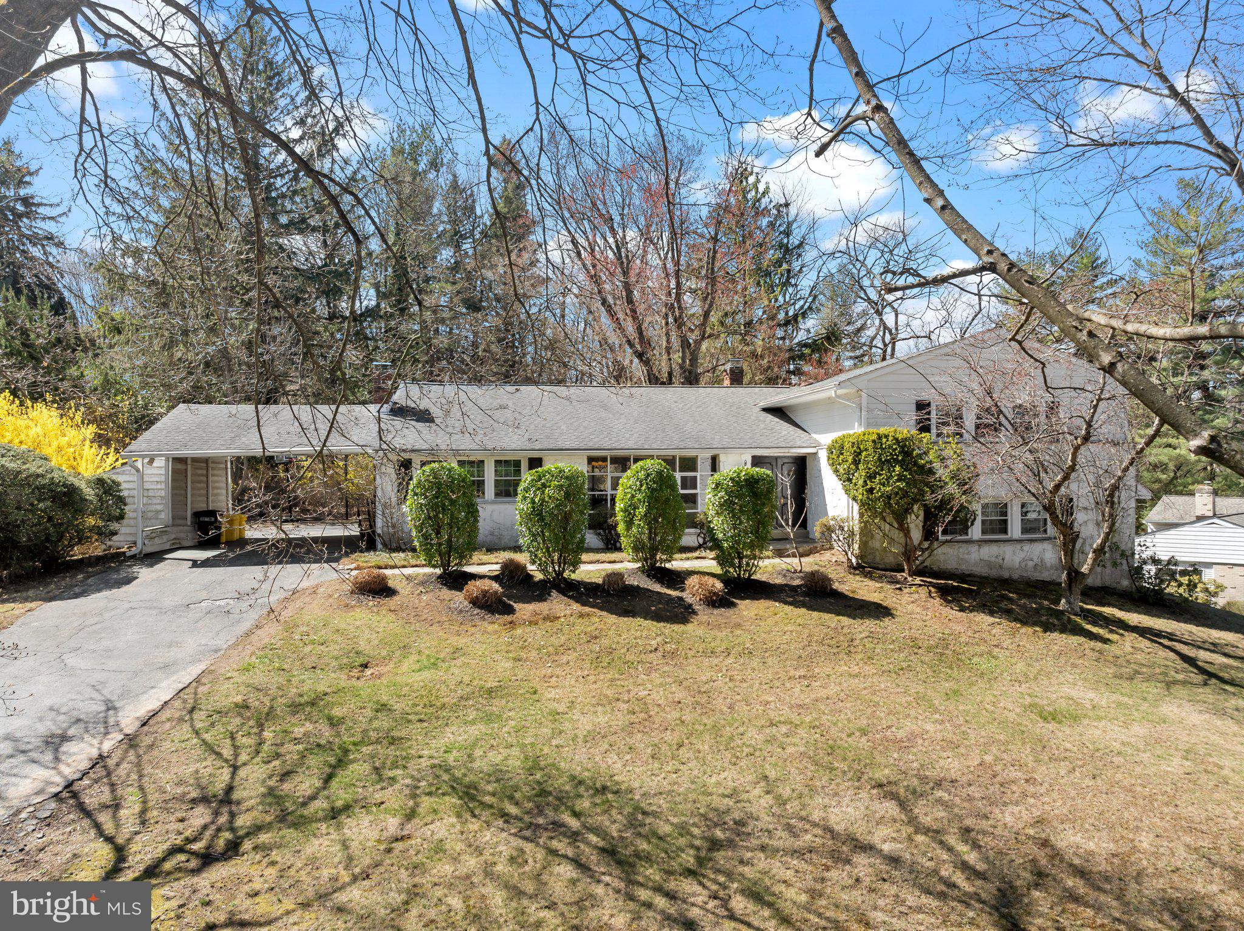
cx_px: 622
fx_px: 862
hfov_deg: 71.6
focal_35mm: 24
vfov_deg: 56.8
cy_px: 466
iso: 100
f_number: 2.8
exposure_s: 1/1250
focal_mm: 12.29
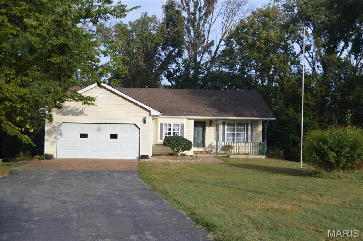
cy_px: 120
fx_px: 393
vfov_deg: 34.1
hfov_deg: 49.6
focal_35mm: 39
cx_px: 182
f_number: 6.3
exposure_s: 1/160
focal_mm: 26
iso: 100
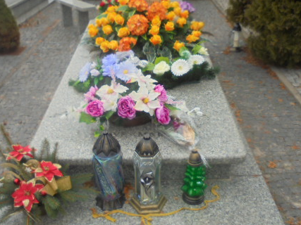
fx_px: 339
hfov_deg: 47.9
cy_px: 87
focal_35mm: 39
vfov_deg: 36.6
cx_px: 149
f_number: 3.5
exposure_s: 1/200
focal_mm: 4.6
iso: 100
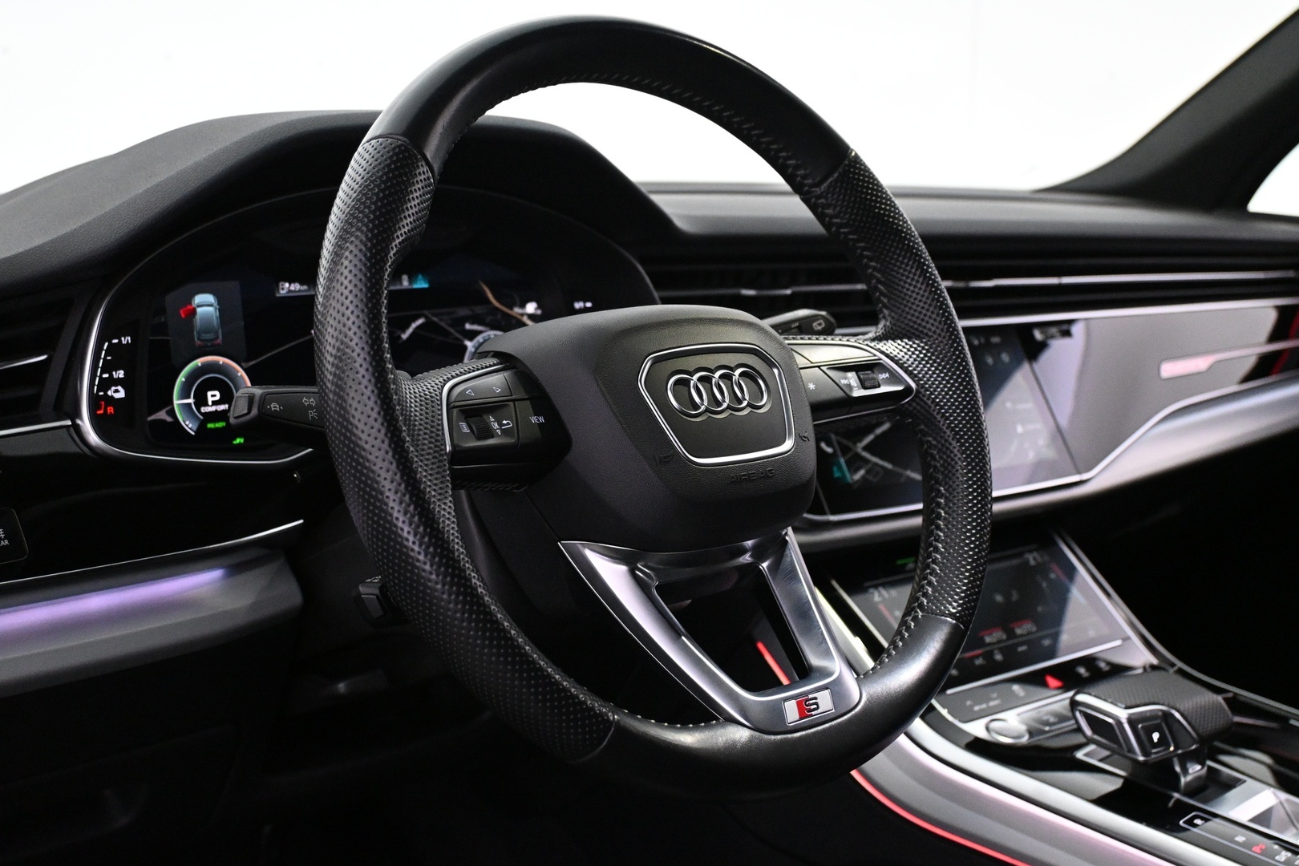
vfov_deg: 32.4
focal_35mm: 41
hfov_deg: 47.2
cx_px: 650
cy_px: 433
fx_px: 1488
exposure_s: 1/80
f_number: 4.5
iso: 4000
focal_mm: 27.5
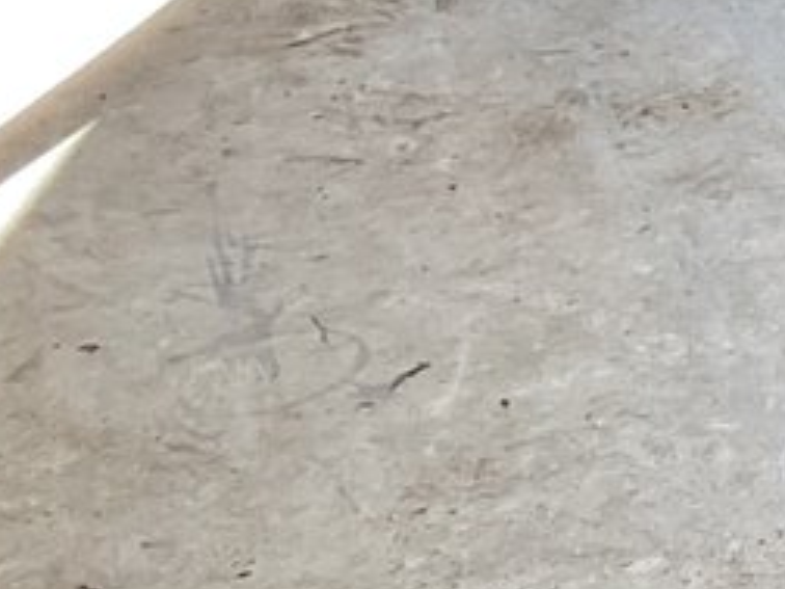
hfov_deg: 9.7
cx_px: 2014
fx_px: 3946
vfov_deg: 8.5
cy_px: 357
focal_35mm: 174
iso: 50
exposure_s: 1/60
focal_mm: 3
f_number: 1.8
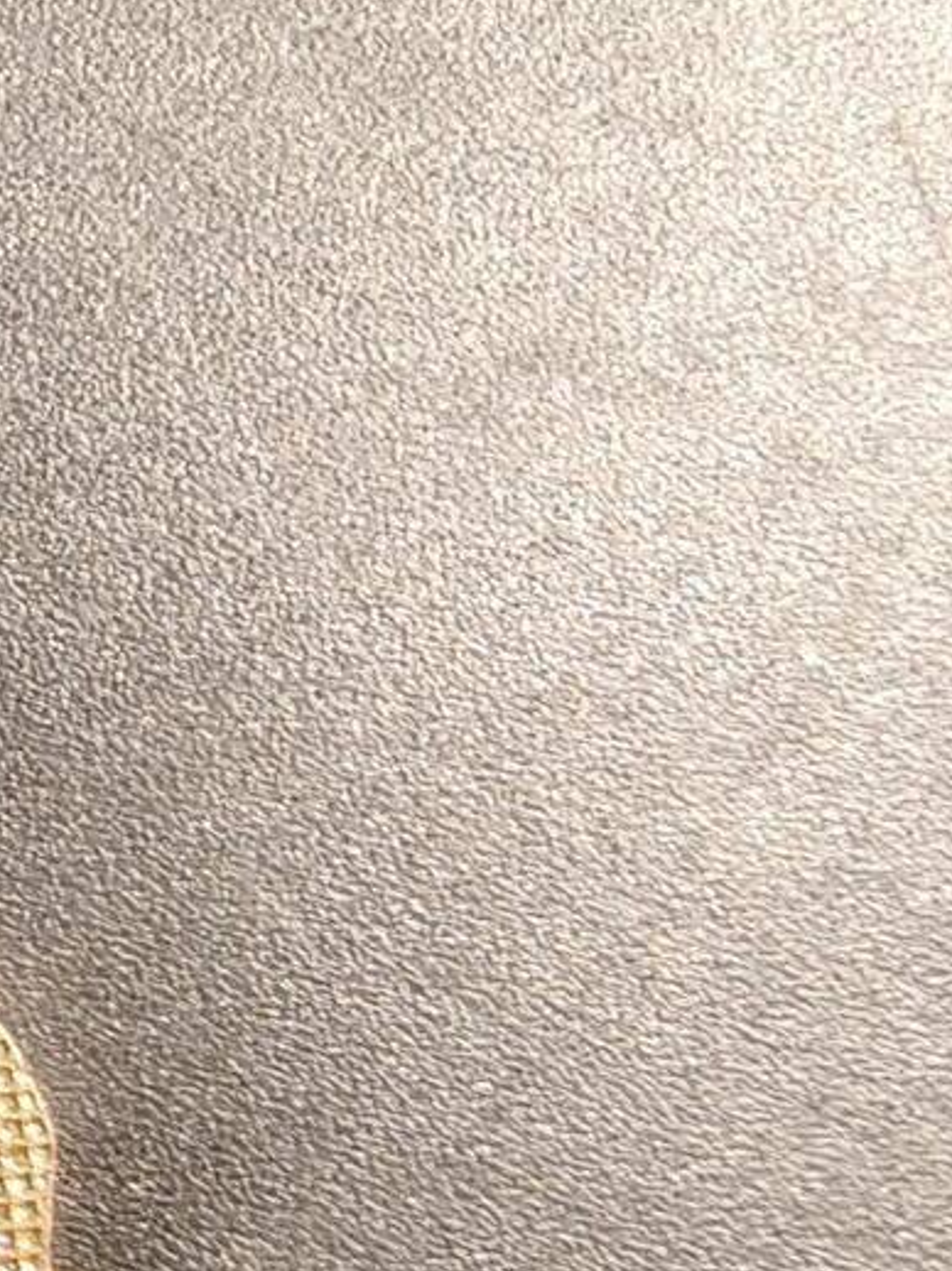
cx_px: -444
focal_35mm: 80
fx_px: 2936
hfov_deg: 16.8
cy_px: 1686
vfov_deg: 21.8
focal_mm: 2.32
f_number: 2
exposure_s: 1/50
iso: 250
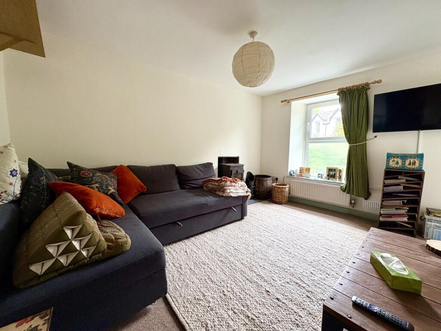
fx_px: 178
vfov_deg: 85.7
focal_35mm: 14
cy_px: 166
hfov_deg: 102.1
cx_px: 220
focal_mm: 2.22
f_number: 2.2
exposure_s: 1/77
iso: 200
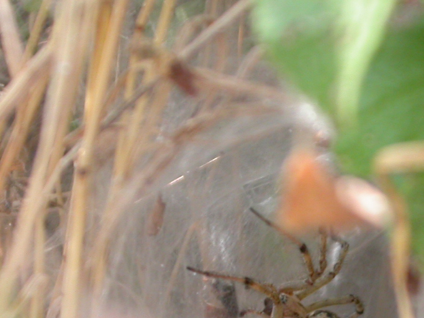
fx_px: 3356
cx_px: 299
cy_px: 321
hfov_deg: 7.2
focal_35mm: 274
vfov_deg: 5.4
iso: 100
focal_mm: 24.2
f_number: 4.3
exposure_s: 1/68.7
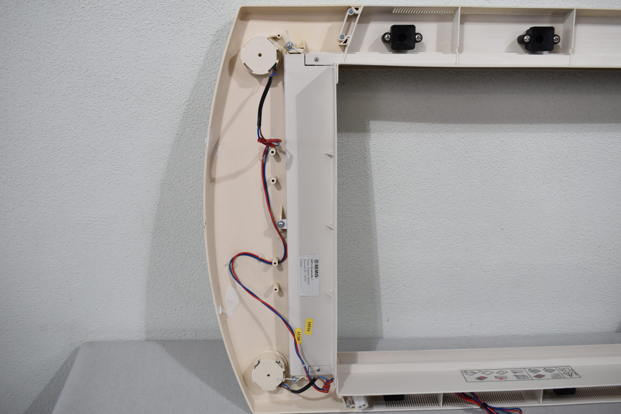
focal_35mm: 33
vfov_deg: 40.0
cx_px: 310
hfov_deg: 57.2
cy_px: 207
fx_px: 569
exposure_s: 1/125
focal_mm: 22
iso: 360
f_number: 5.6
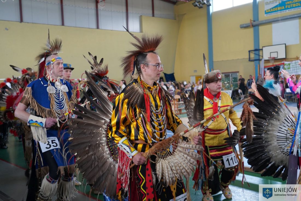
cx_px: 150
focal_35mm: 38
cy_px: 100
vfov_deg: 35.0
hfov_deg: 50.7
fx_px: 318
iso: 2000
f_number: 4
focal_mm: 38
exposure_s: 1/160
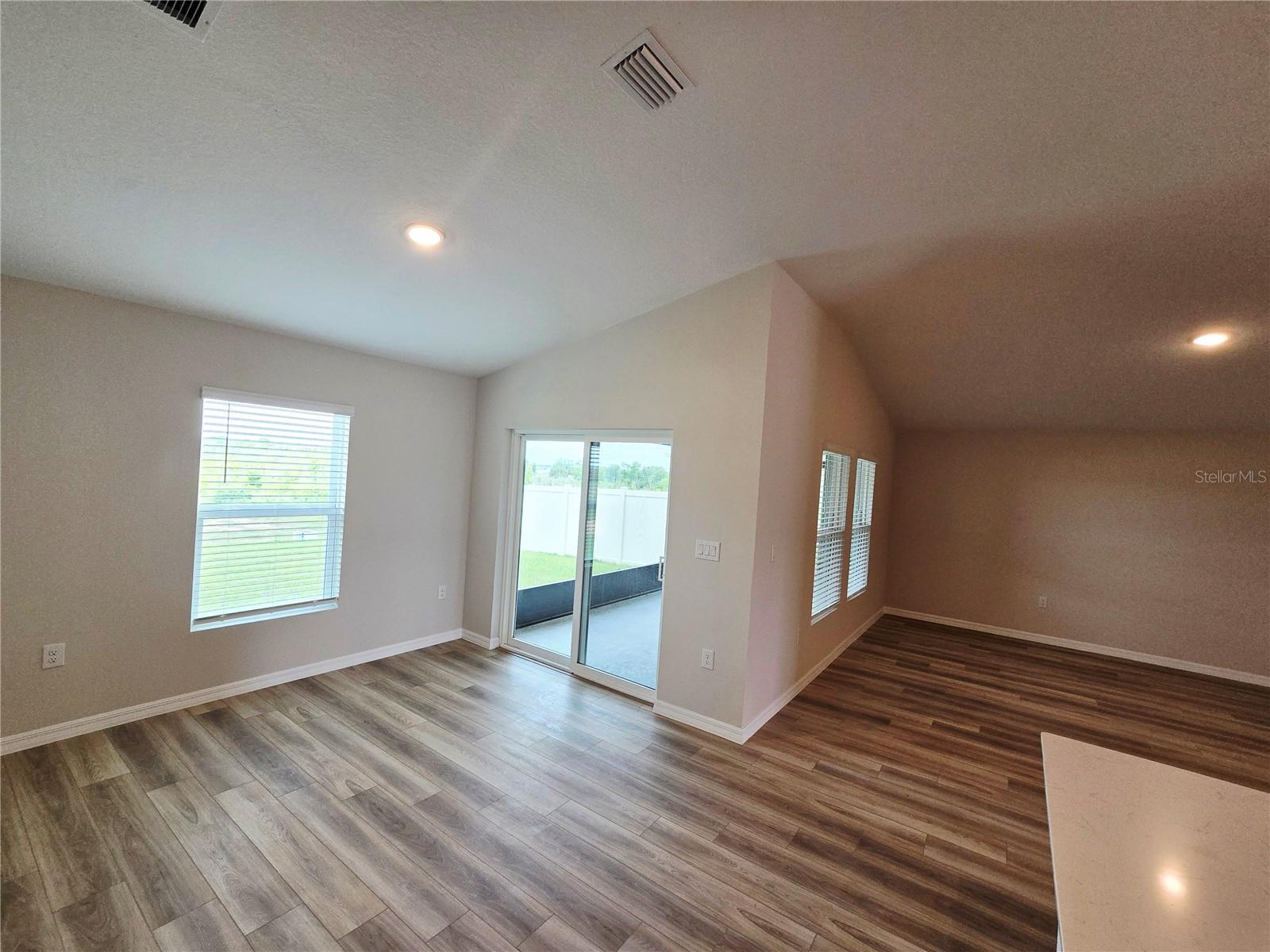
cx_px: 635
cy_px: 476
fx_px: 477
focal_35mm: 13
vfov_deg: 89.9
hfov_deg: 106.2
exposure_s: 1/120
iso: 80
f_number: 2.2
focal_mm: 2.2
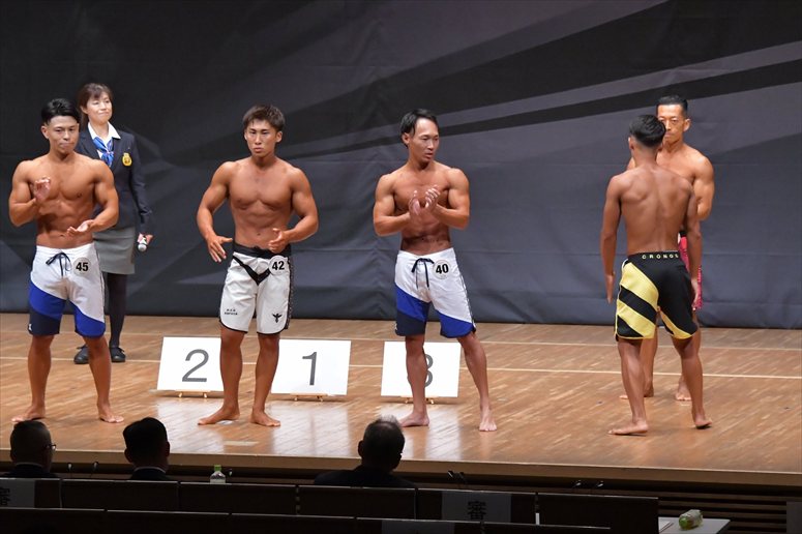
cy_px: 267
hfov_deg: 11.0
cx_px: 401
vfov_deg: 7.3
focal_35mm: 187
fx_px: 4164
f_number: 5.6
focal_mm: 125
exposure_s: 1/400
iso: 8000
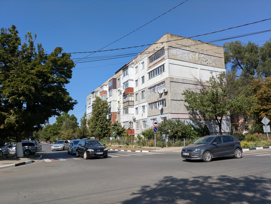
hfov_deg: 69.4
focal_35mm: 25
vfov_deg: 54.9
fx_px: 196
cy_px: 102
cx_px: 136
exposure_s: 1/2959
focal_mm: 5.43
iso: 49
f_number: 1.89
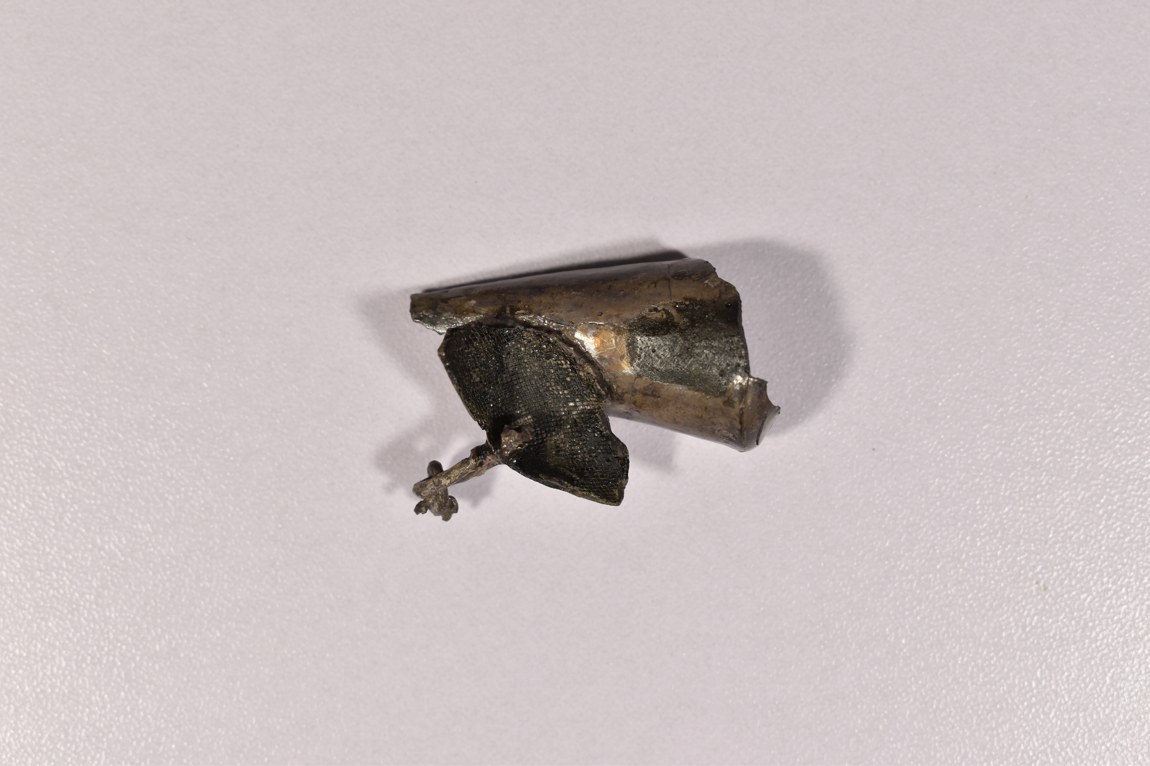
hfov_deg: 35.1
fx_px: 1821
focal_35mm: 57
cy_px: 383
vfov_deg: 23.8
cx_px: 575
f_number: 8
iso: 100
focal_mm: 38
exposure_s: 1/25
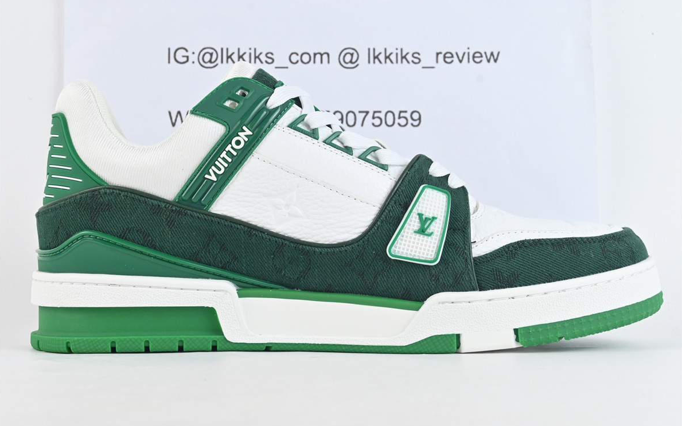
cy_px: 210
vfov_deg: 18.3
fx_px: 1320
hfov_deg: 29.0
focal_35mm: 71
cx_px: 341
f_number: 10
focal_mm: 46
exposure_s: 1/60
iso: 1000
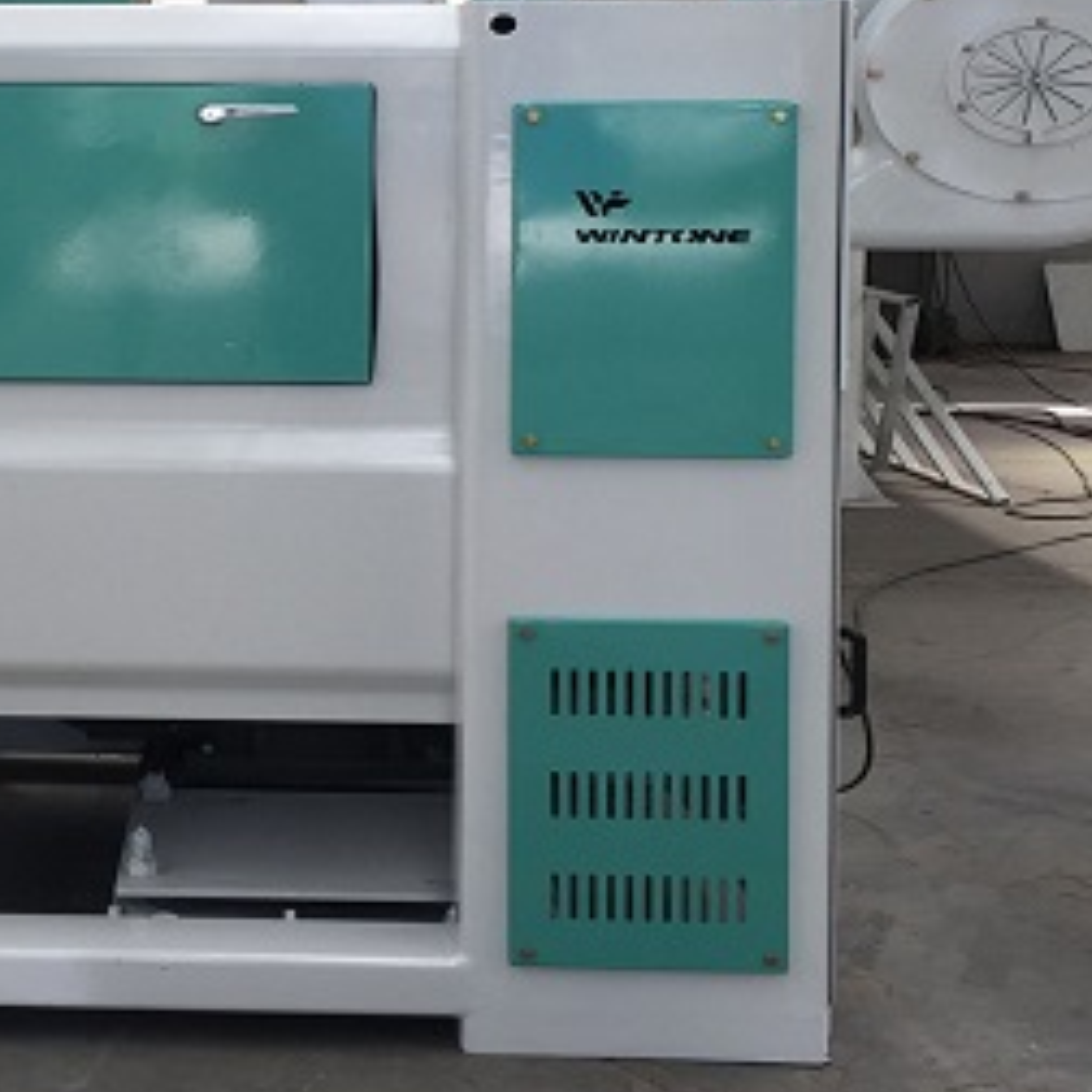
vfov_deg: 27.6
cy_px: 225
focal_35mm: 61
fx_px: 2177
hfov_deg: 27.3
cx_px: 139
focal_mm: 4.15
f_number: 2.2
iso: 32
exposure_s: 1/105
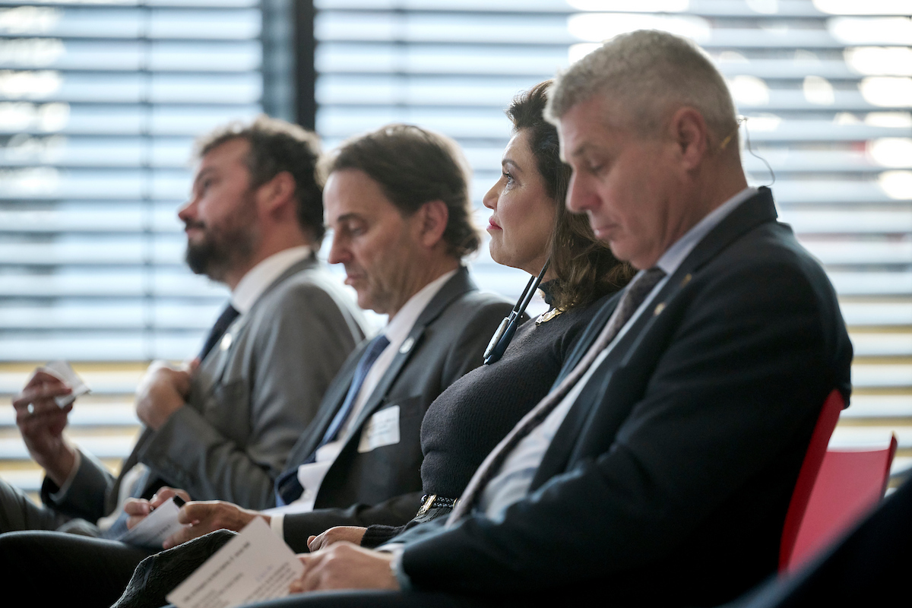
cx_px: 456
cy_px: 304
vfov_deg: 7.2
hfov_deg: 10.8
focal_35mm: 190
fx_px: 4813
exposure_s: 1/800
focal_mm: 190
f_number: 2.8
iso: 1600
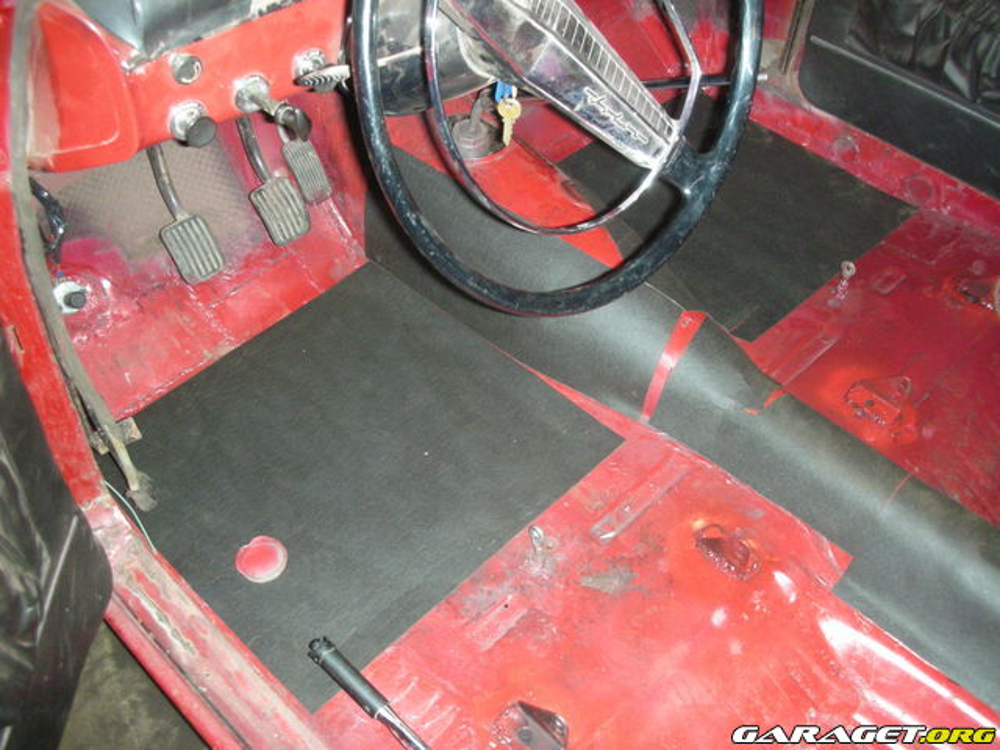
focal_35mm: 35
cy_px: 375
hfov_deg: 52.6
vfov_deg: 40.7
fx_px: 1011
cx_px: 500
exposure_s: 1/60
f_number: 2.8
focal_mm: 5.8
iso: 257
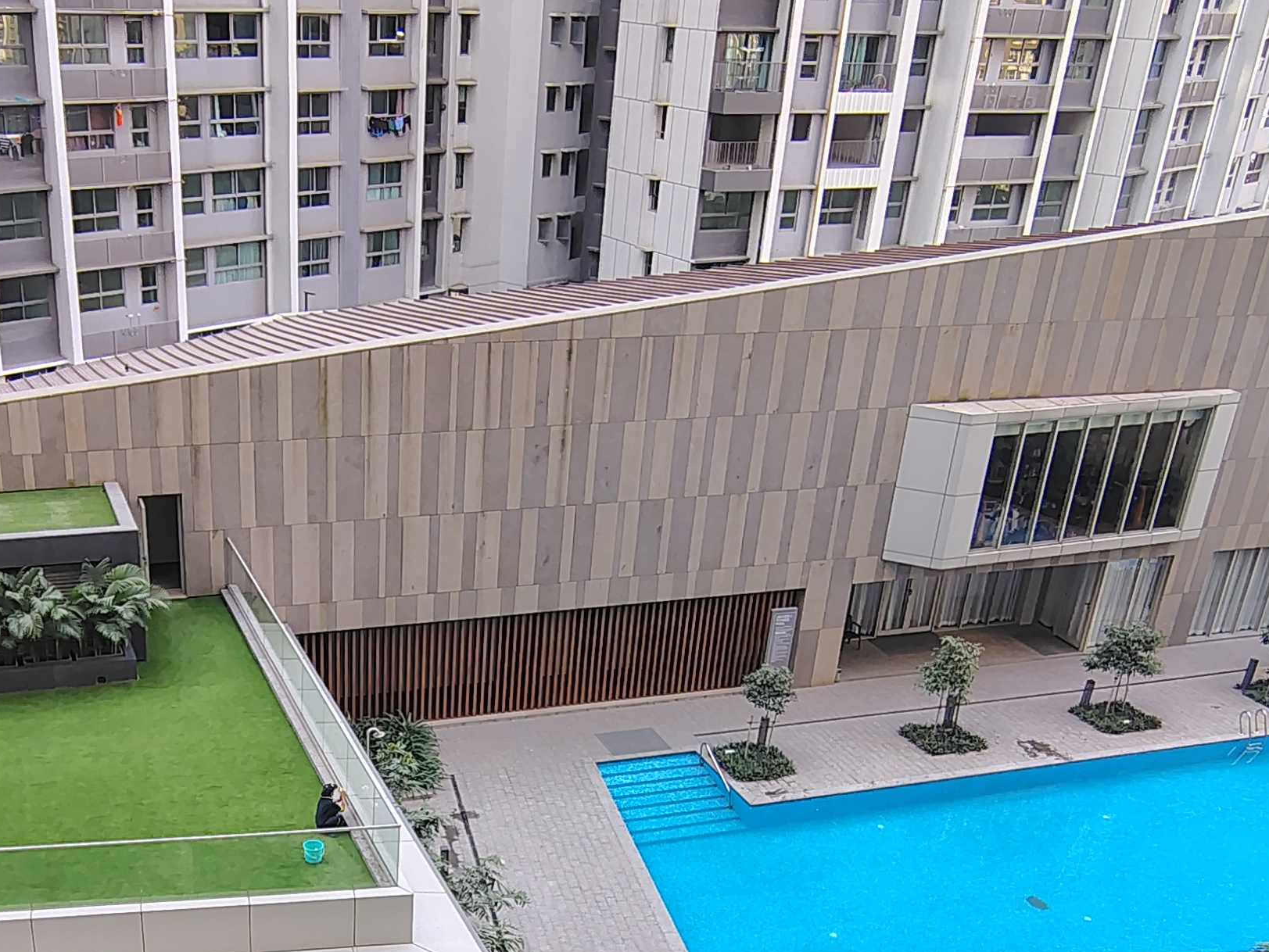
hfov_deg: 45.2
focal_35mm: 41
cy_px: 843
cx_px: 441
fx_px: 1503
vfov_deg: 33.4
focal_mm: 2.13
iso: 109
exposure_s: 1/100
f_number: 2.2
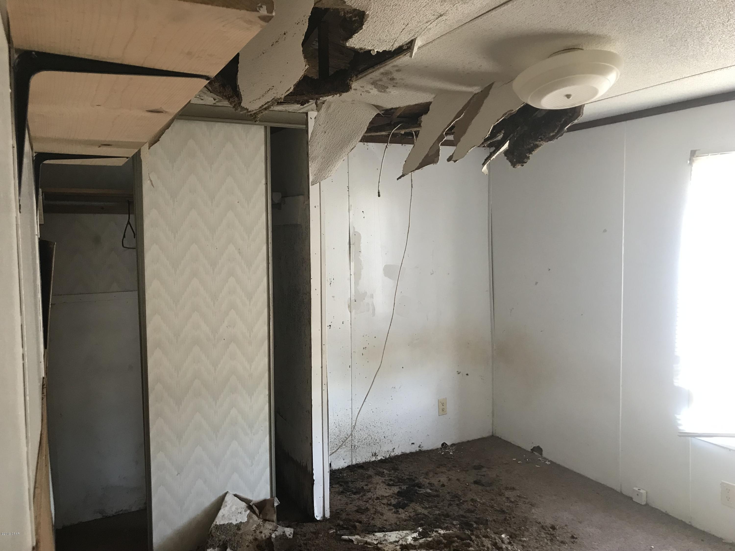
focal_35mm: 28
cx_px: 368
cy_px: 276
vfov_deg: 49.7
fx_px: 595
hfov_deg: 63.4
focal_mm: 3.99
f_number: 1.8
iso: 40
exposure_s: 1/18
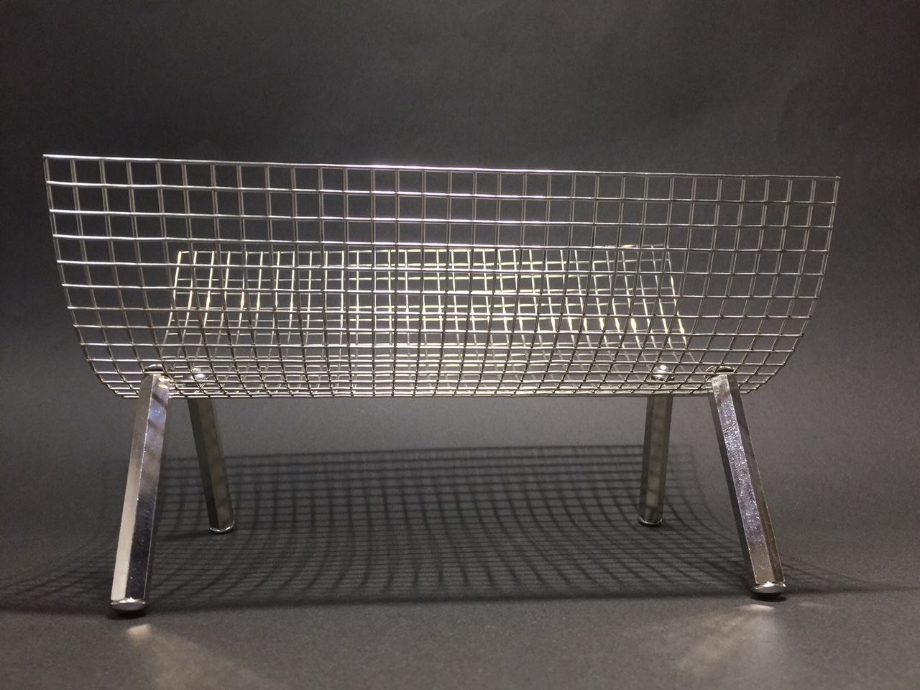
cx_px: 460
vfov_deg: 48.2
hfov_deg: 61.7
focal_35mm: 29
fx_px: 771
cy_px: 345
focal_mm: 4.15
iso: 50
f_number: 2.2
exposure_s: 1/15
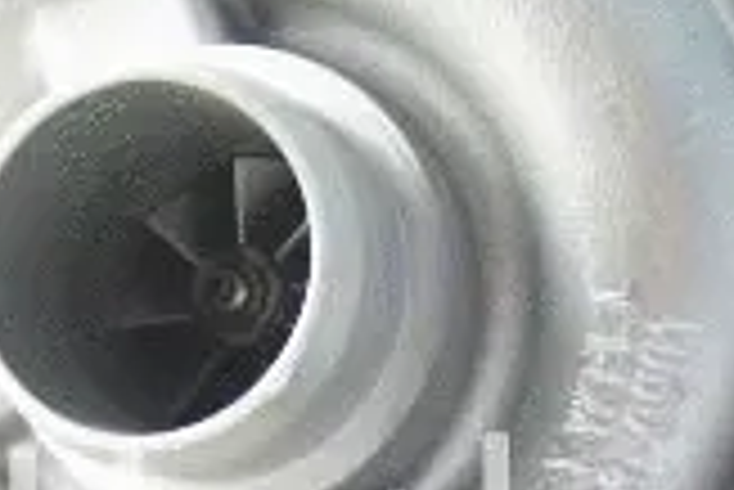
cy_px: 528
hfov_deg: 12.4
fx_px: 3367
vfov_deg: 8.3
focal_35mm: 165
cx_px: 394
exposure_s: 1/160
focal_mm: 30
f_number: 4.5
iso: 400
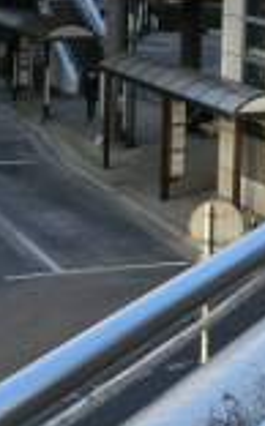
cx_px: 322
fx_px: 1264
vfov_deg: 18.2
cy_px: -74
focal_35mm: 109
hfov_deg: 11.7
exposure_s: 1/250
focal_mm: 4.5
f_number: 3.5
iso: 80
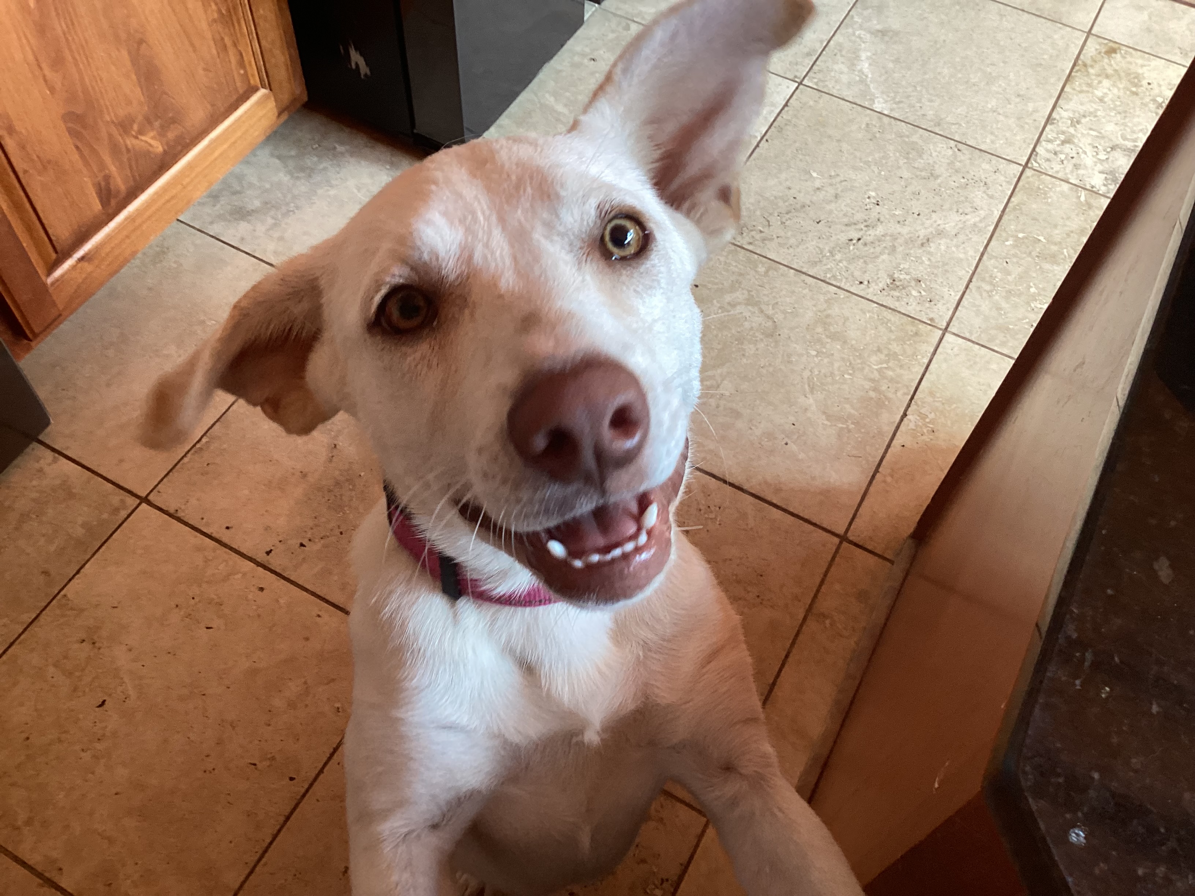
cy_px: 448
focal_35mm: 31
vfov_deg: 45.4
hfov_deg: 58.4
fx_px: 1070
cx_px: 598
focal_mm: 3.3
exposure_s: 1/60
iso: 100
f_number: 2.4
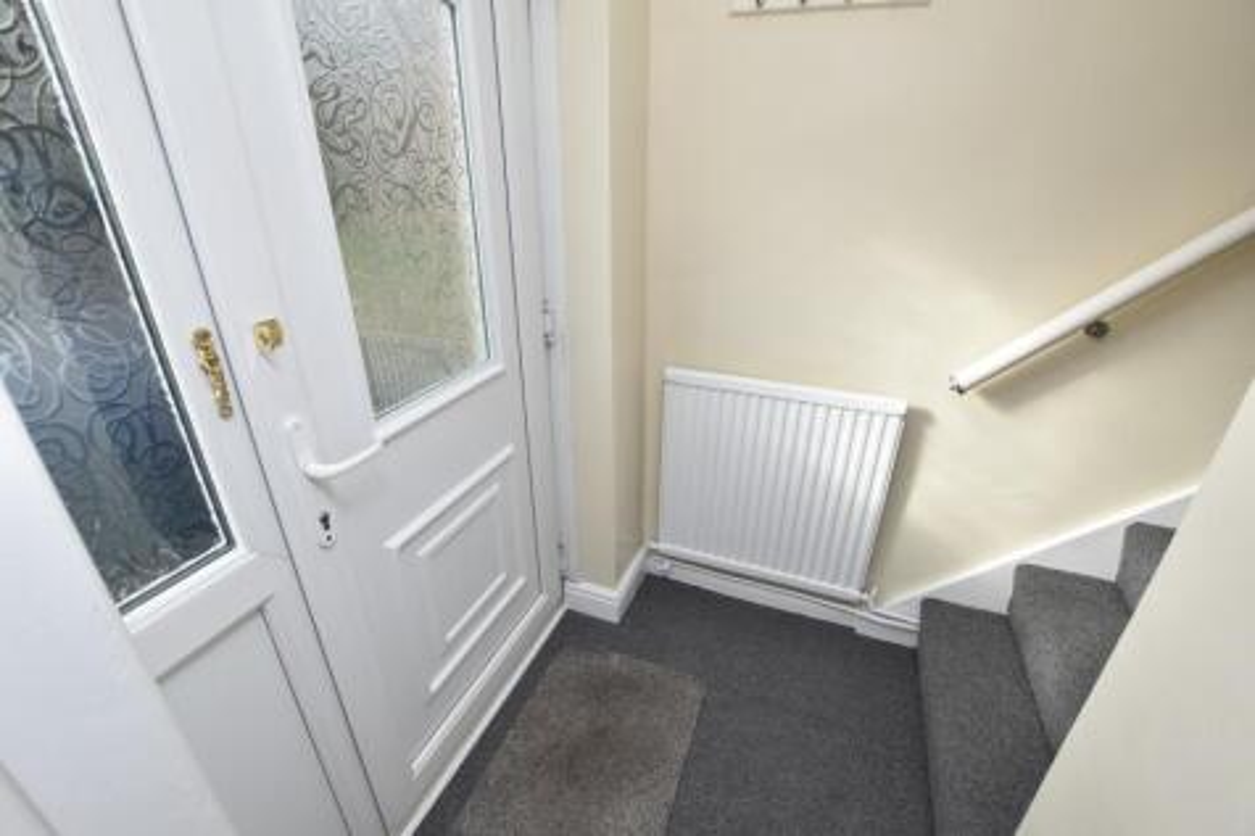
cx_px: 628
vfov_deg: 77.3
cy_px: 418
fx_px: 523
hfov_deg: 100.4
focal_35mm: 15
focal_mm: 10
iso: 100
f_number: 6.3
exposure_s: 1/160
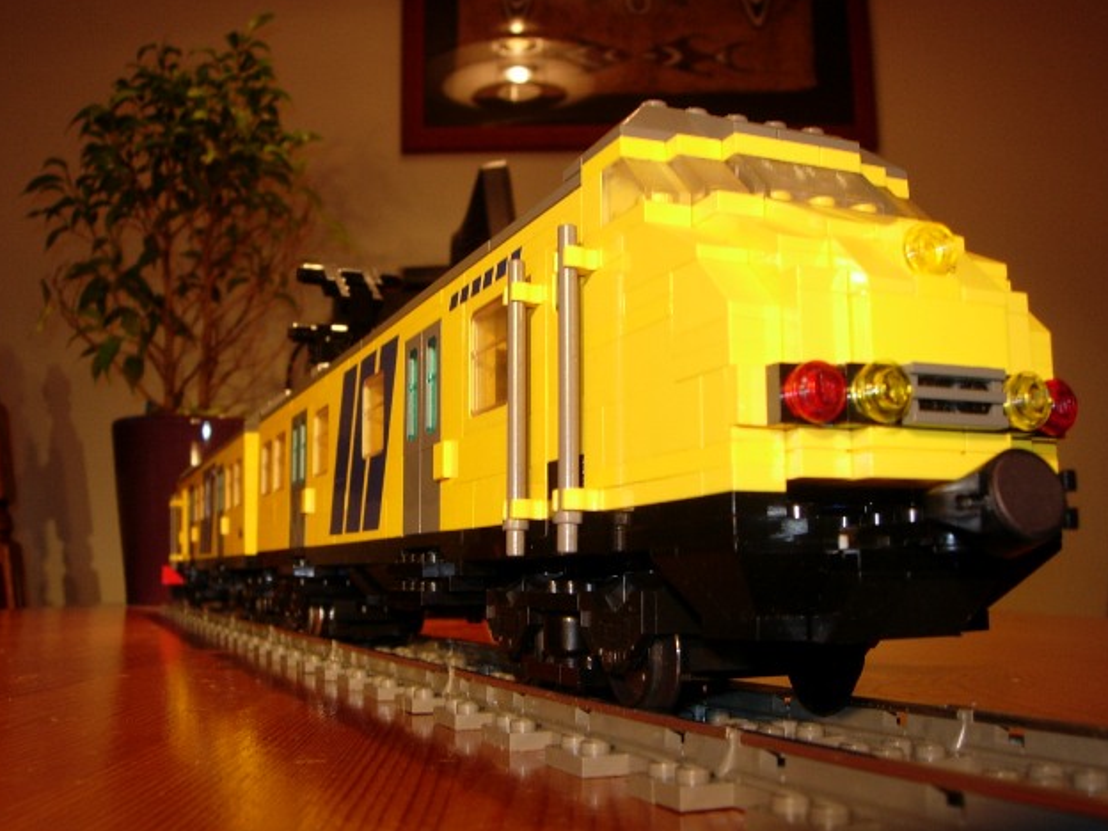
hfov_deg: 47.9
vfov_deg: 36.8
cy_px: 421
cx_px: 549
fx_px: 1248
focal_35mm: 39
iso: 79
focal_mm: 7.8
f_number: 4.8
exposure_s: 1/8.4
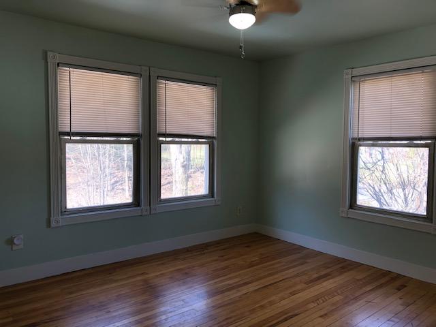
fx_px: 353
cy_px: 164
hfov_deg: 63.4
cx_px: 218
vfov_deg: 49.7
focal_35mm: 28
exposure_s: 1/120
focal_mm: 3.99
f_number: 1.8
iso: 50
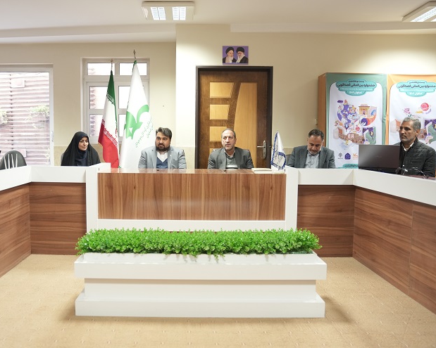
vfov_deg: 44.3
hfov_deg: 53.7
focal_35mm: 33
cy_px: 175
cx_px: 184
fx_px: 429
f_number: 2.8
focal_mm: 29.2
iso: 2000
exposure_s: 1/100
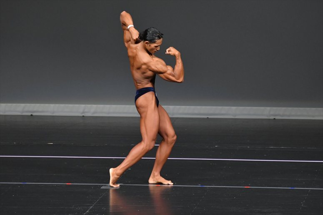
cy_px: 108
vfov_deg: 4.4
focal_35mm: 315
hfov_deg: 6.5
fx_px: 2825
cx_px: 162
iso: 4000
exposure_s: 1/400
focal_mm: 210
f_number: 5.6
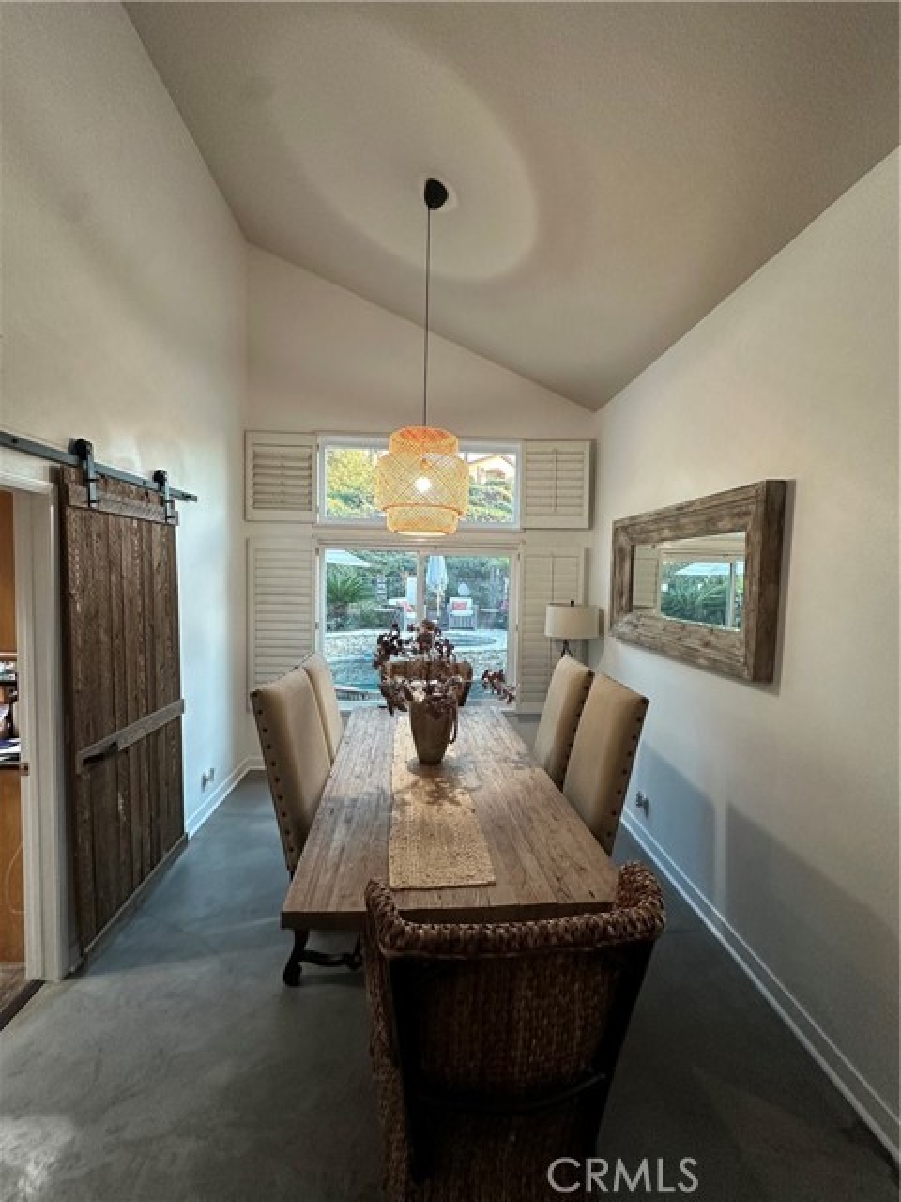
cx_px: 450
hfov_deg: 85.7
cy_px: 601
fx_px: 486
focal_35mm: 14
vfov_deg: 102.1
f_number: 2.2
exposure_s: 1/60
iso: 320
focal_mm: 2.22
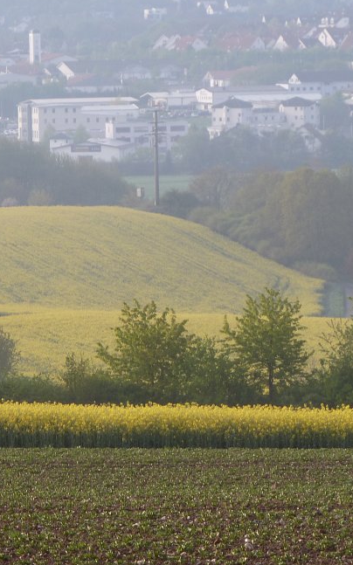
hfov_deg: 5.0
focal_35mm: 265
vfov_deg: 7.9
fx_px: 4082
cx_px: 104
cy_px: 311
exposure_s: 1/160
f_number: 4.5
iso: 80
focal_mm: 25.9
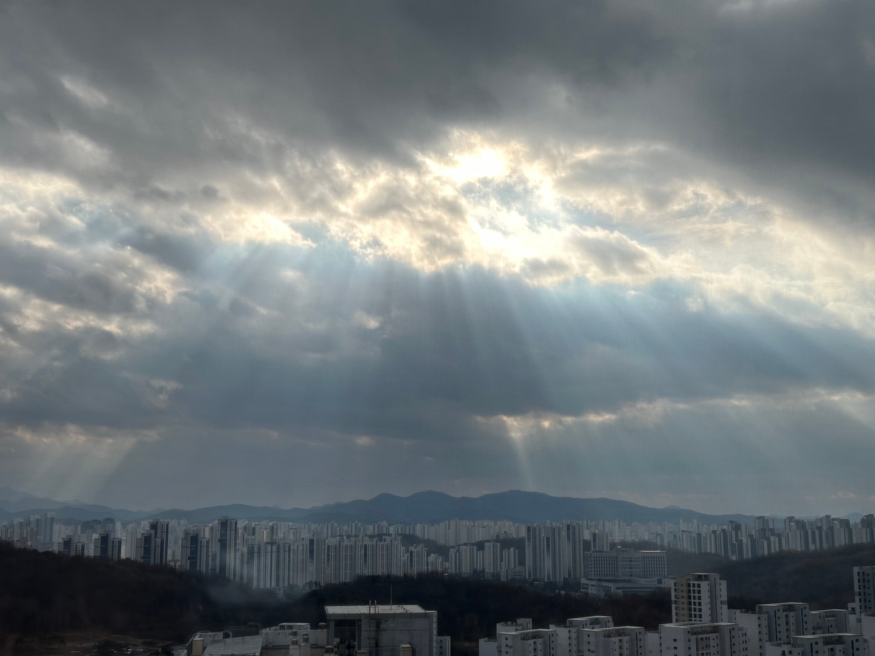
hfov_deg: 39.7
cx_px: 438
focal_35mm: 48
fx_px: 1213
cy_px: 328
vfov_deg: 30.3
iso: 64
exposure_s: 1/2890
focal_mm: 6.86
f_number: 1.78
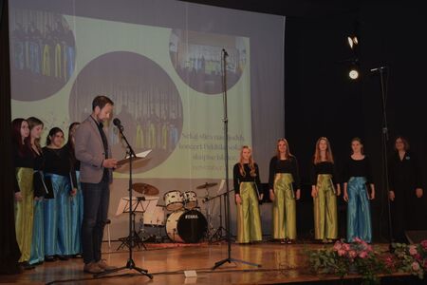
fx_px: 569
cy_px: 142
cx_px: 214
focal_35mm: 48
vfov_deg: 28.1
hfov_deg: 41.1
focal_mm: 32
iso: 800
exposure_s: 1/80
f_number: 4.2
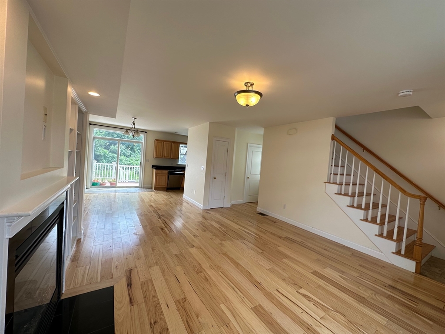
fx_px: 180
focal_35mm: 14
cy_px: 167
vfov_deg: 85.7
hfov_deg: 102.1
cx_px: 222
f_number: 2.2
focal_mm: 2.22
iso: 40
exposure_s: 1/139
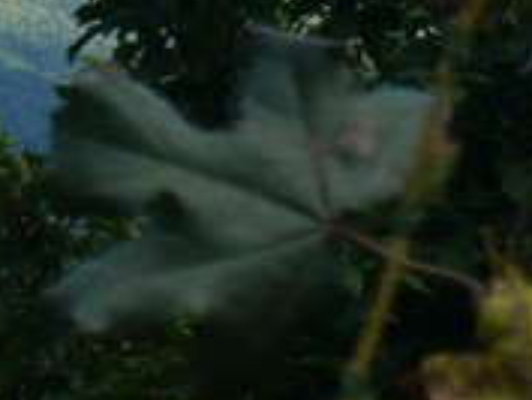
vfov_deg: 3.2
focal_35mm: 462
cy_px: 0
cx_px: -268
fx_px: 7105
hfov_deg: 4.3
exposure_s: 1/200
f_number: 5.6
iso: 100
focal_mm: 16.4
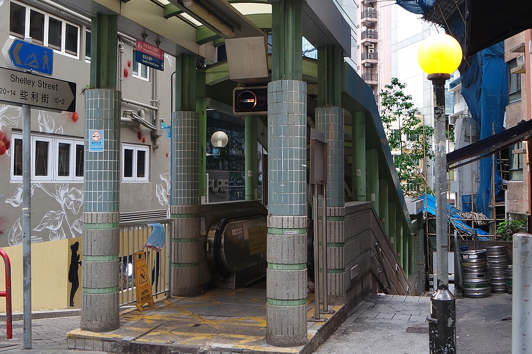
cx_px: 282
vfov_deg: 33.3
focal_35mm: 40
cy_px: 150
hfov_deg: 48.4
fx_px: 591
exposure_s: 1/40
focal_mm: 19
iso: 400
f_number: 4
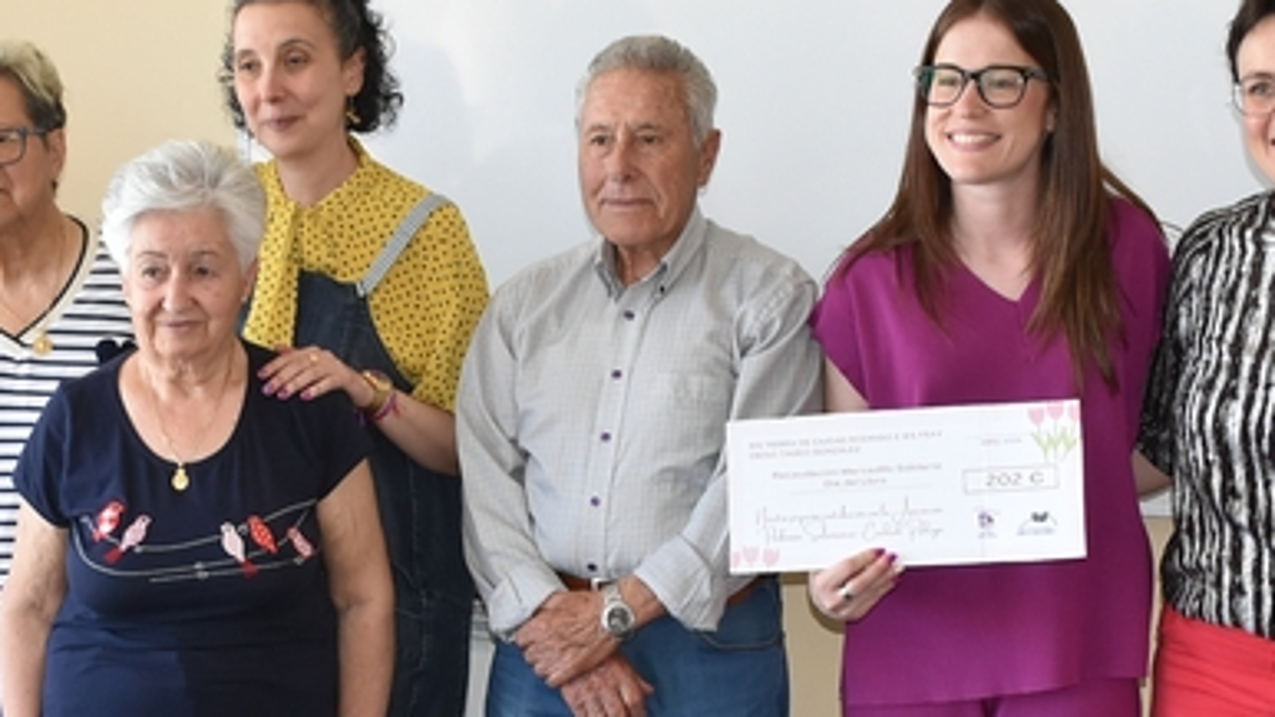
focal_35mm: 88
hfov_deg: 24.1
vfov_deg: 13.6
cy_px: 608
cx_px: 469
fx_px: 2975
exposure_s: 1/100
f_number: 5
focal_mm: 24
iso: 800
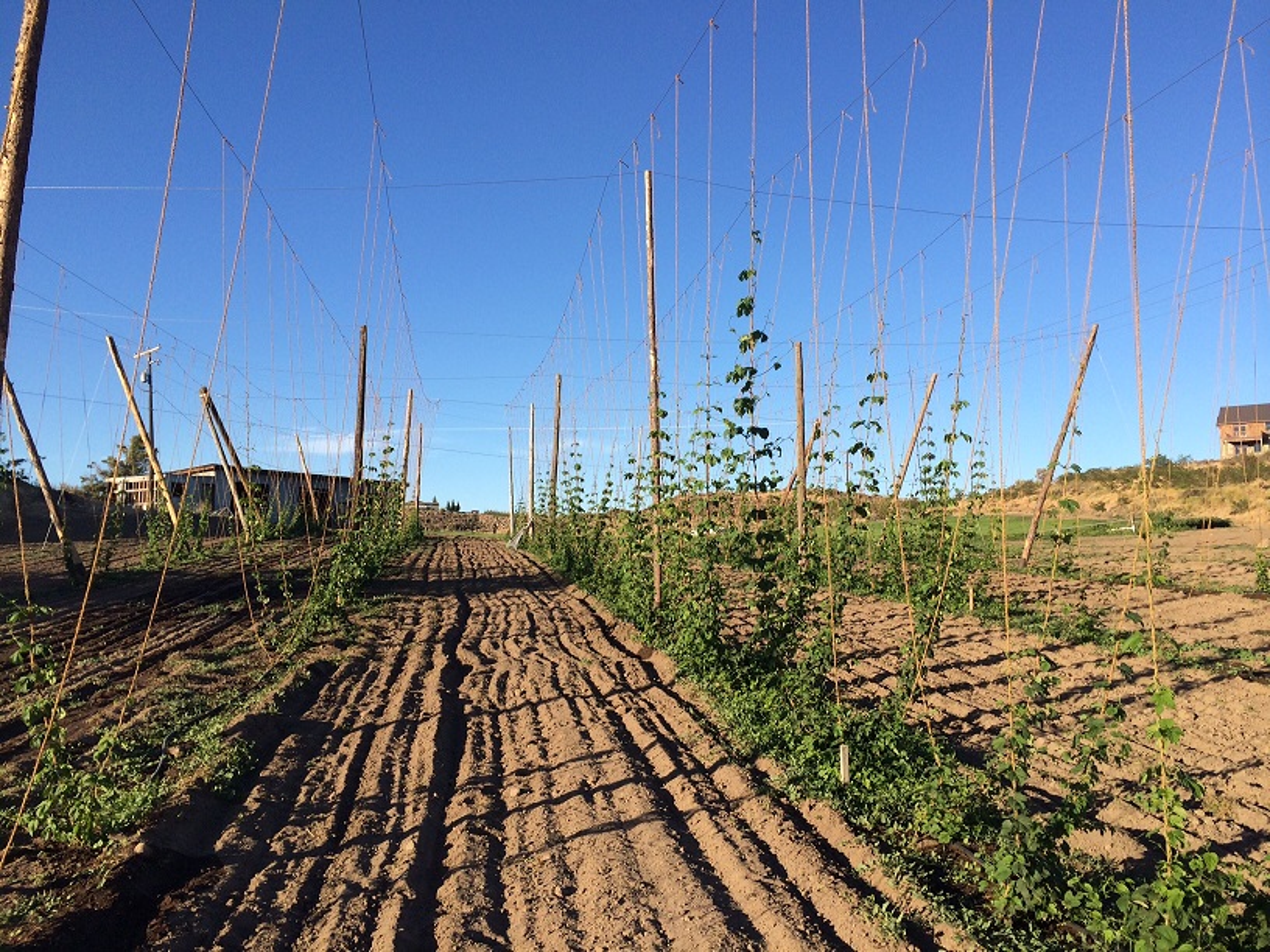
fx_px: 1101
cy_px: 476
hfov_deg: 60.0
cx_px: 635
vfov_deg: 46.8
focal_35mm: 30
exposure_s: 1/1325
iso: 32
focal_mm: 4.12
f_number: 2.2
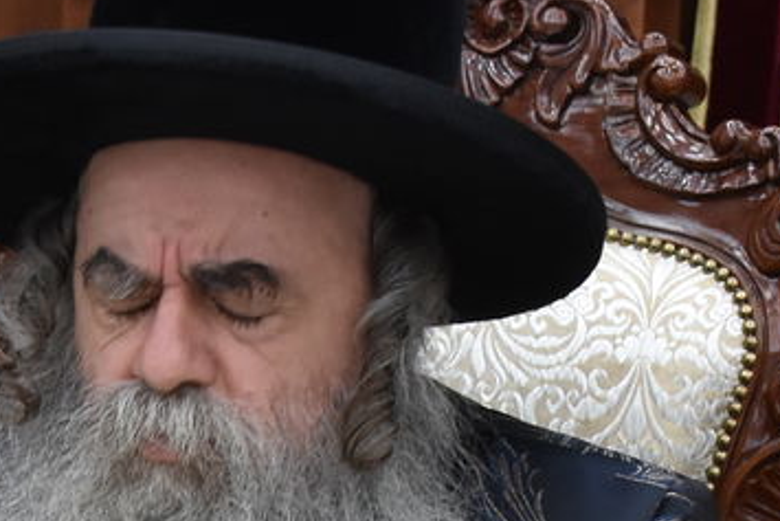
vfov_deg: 10.3
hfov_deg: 15.3
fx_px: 2818
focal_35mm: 130
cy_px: 709
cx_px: -110
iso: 1000
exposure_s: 1/125
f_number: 5.6
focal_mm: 22
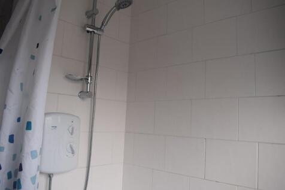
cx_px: 142
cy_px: 95
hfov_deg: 61.9
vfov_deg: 43.6
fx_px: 237
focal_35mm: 30
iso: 400
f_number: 5.6
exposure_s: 1/125
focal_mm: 20
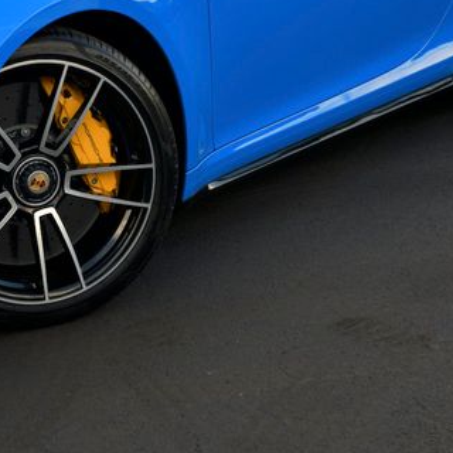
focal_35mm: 119
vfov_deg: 14.6
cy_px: 169
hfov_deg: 14.4
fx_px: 1762
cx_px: 16
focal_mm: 70
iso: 400
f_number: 6.3
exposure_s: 1/320
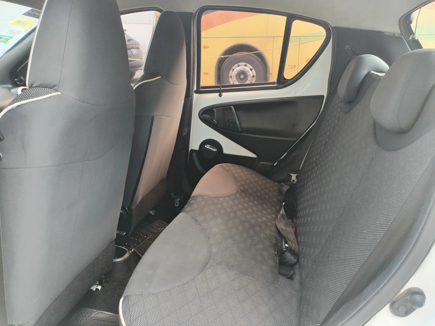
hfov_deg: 61.7
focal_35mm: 29
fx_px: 364
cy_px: 163
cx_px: 218
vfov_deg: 48.2
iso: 135
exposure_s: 1/50
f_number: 1.8
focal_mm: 4.75
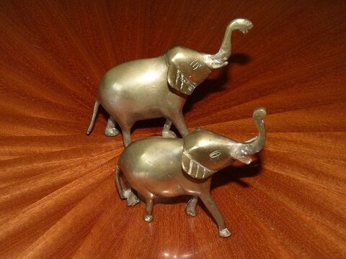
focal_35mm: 44
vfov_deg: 32.9
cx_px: 173
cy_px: 130
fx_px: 440
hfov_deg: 42.9
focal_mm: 7.8
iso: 400
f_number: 3
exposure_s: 1/125
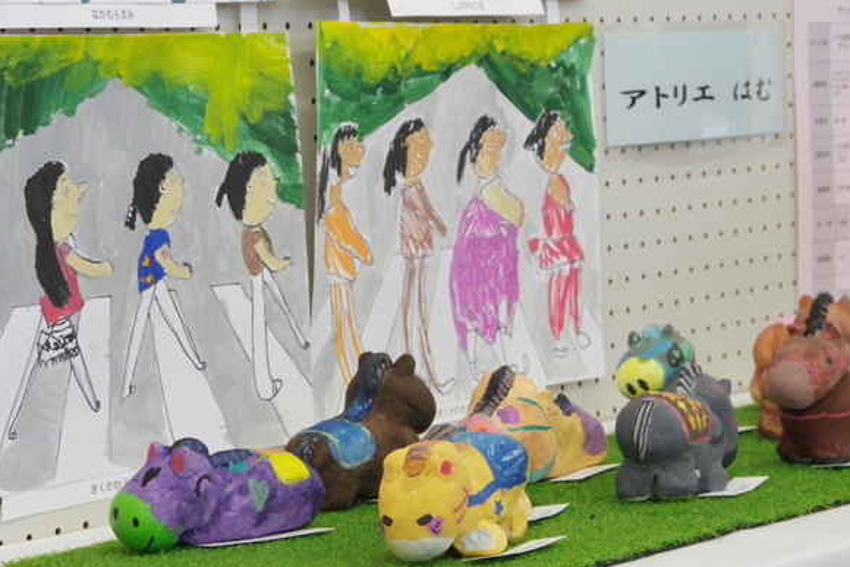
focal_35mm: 129
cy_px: 311
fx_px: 3046
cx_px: 443
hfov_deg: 15.9
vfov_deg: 10.6
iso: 6400
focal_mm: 78
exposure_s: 1/125
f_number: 14
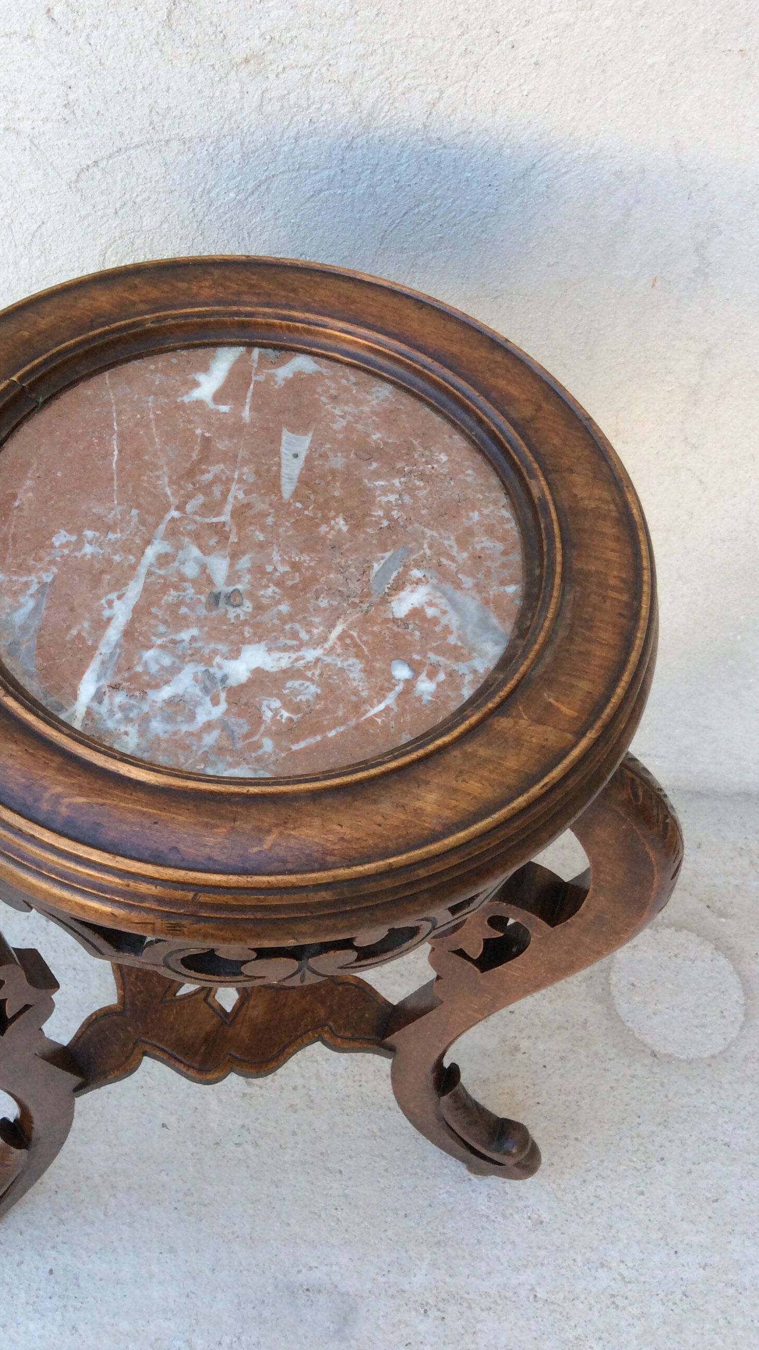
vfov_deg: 56.6
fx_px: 1252
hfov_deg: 33.4
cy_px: 672
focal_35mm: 35
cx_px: 259
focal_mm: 3.3
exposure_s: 1/100
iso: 50
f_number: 2.4
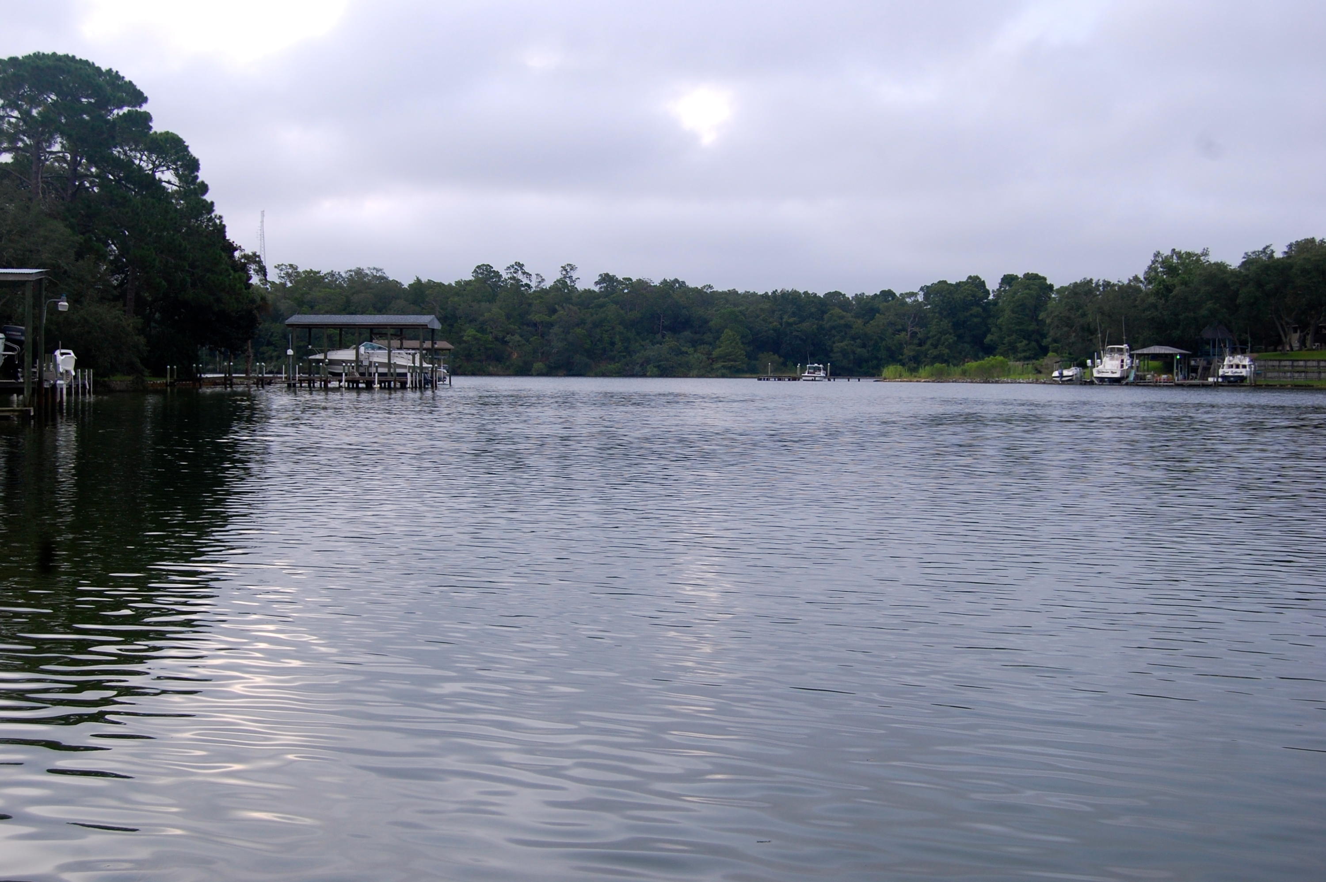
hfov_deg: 46.4
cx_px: 663
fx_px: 1545
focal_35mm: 42
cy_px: 441
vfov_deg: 31.8
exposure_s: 1/200
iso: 200
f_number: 7.1
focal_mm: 28
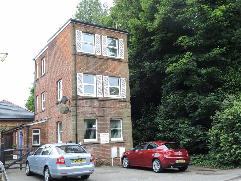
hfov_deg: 49.0
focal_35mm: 38
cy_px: 90
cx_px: 120
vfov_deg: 37.7
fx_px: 265
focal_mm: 8.2
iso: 80
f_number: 2.2
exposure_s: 1/320
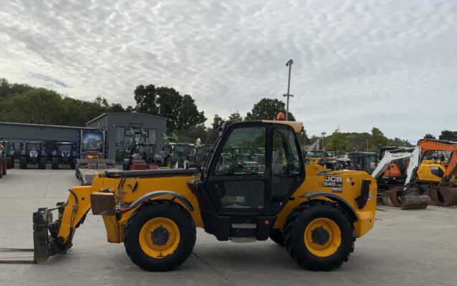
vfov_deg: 40.6
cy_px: 148
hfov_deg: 61.2
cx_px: 230
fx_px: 386
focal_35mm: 31
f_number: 1.8
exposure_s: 1/5263
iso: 20
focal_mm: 3
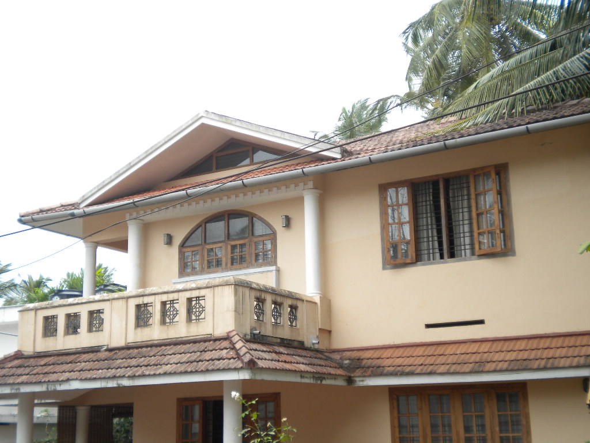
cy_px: 222
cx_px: 295
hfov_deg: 36.8
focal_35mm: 52
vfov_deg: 28.0
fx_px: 886
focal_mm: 9.3
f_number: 3.9
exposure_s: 1/124
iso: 80
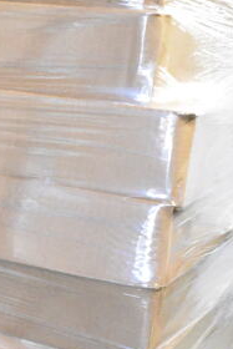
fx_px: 853
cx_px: -132
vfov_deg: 22.4
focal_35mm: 88
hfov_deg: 14.4
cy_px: 327
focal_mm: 18
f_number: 5.6
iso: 6400
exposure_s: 1/125
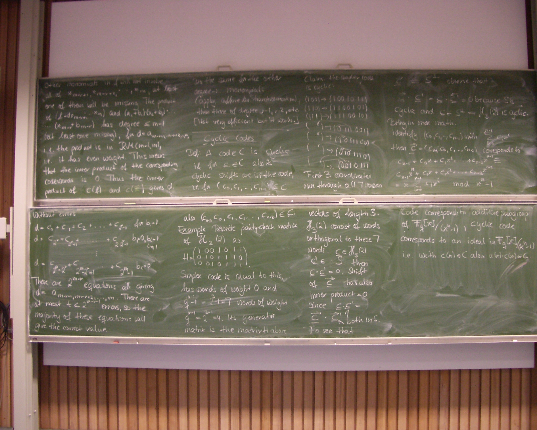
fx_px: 588
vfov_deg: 40.1
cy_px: 215
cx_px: 271
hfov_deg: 49.1
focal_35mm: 37
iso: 200
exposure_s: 1/13
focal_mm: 5.8
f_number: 2.6
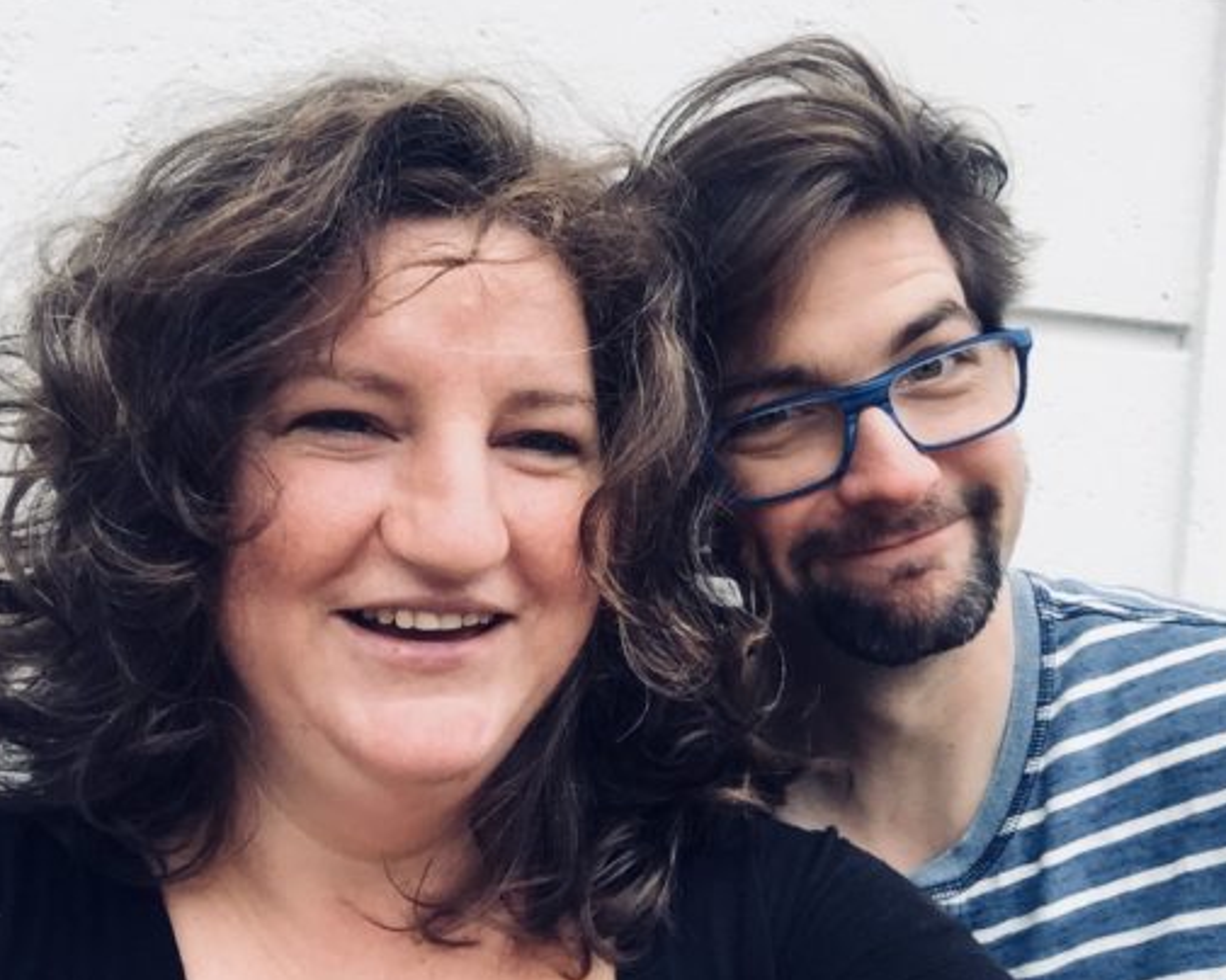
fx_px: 1197
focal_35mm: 33
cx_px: 566
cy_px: 486
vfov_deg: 44.5
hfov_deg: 54.2
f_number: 2.2
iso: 64
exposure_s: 1/120
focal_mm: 2.65
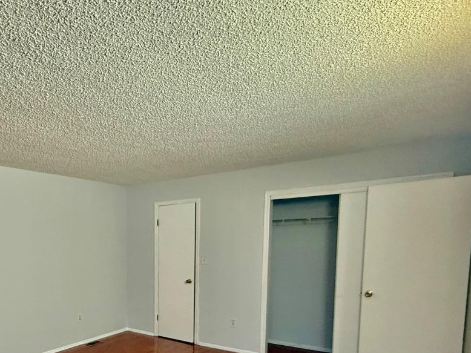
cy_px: 281
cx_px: 76
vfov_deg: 48.5
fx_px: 367
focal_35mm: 27
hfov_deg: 58.8
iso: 250
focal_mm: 2.22
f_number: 2.2
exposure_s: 1/60
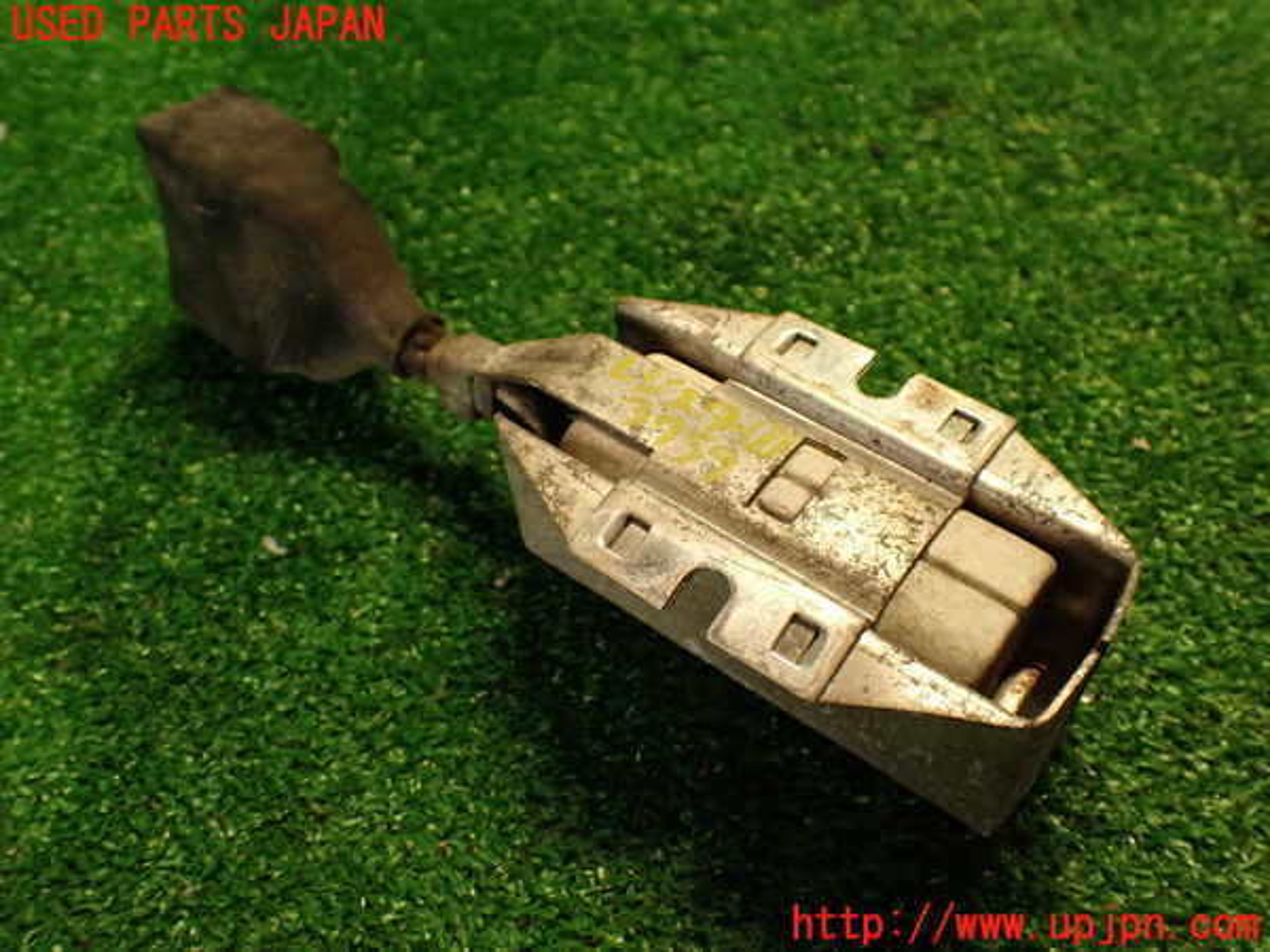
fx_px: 1174
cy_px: 476
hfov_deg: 56.8
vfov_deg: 44.2
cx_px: 635
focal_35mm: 32
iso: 250
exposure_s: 1/30
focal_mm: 5.79
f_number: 2.4
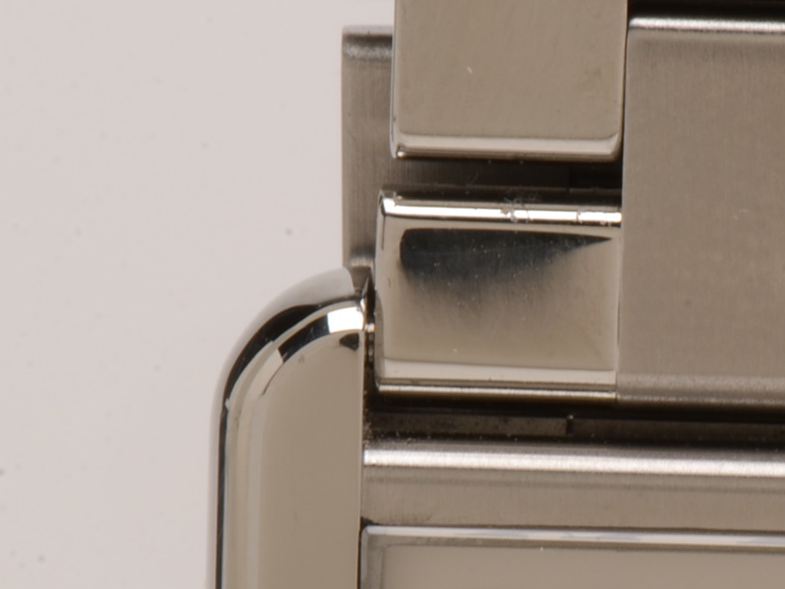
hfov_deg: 5.7
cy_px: 658
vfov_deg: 4.3
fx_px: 7784
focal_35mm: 343
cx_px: 898
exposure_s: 1/160
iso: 100
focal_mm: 85
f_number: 29
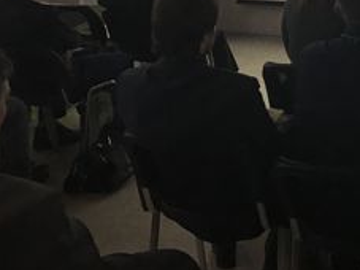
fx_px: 769
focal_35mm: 74
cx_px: 335
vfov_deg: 18.6
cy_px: -75
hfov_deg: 25.4
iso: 32
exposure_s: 1/24
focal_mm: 3.99
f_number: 1.8
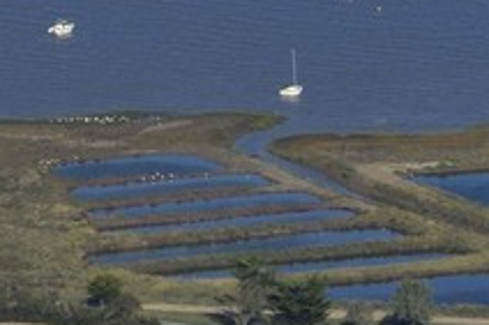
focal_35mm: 633
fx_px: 8591
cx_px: 1785
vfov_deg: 2.2
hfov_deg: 3.2
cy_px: 638
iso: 100
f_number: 5
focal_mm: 56
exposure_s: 1/1000
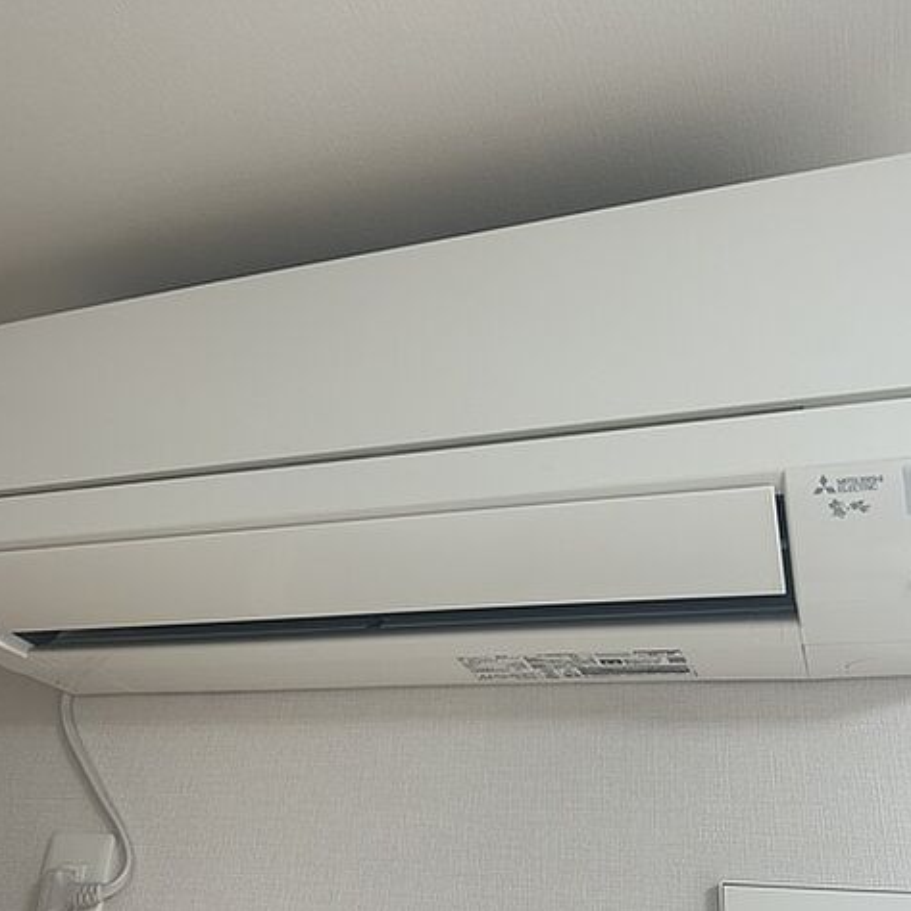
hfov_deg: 52.5
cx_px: 482
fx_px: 923
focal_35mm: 31
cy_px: 459
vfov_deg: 52.5
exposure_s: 1/120
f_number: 1.5
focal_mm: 5.7
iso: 100
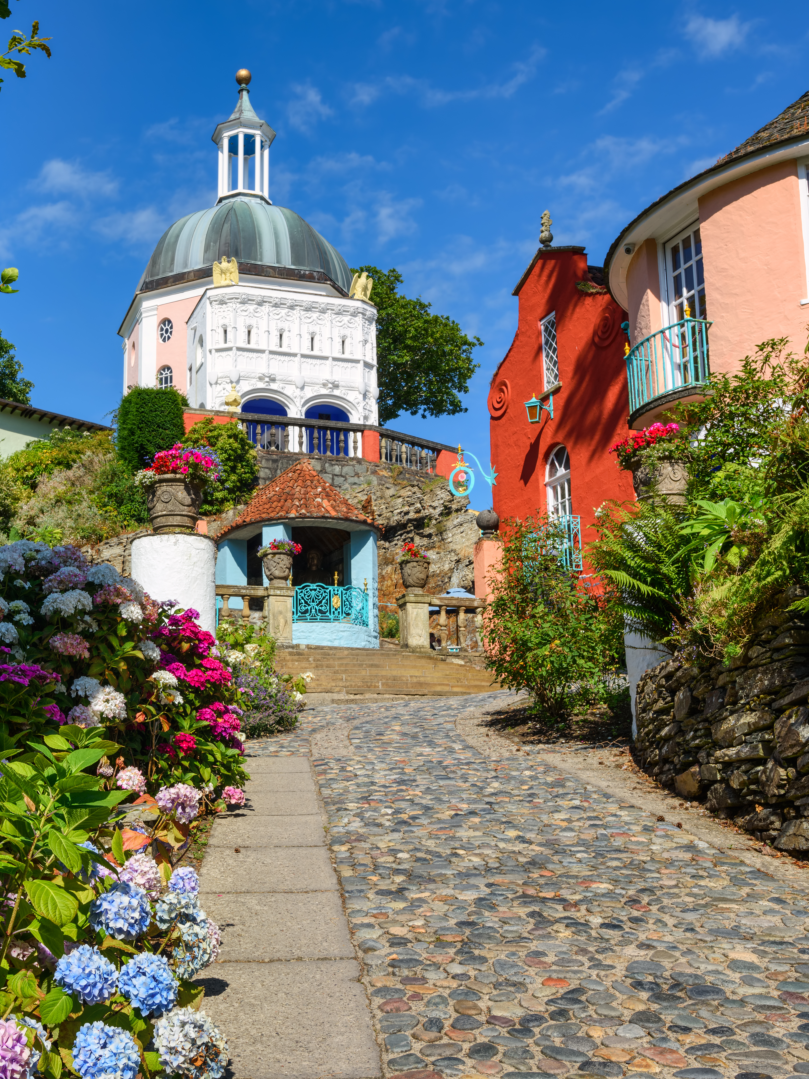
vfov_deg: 61.7
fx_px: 904
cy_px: 540
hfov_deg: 46.8
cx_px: 222
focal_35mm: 29
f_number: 8
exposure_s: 1/80
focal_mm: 20
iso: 64
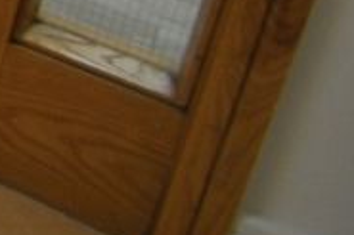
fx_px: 1149
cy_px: -533
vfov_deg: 8.9
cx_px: -1008
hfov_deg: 8.6
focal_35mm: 117
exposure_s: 1/30
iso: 200
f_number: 3.5
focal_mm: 10
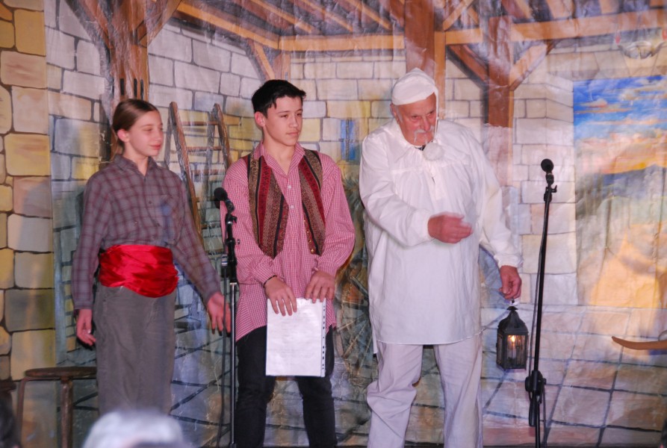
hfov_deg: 15.2
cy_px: 224
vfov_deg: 10.2
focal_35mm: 135
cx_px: 334
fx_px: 2507
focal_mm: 90
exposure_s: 1/60
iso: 900
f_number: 5.3
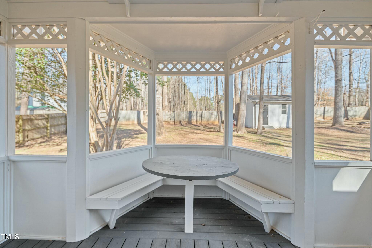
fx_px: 176
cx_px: 186
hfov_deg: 93.3
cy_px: 124
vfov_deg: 70.3
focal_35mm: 17
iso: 400
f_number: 3.2
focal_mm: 17
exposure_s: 1/125
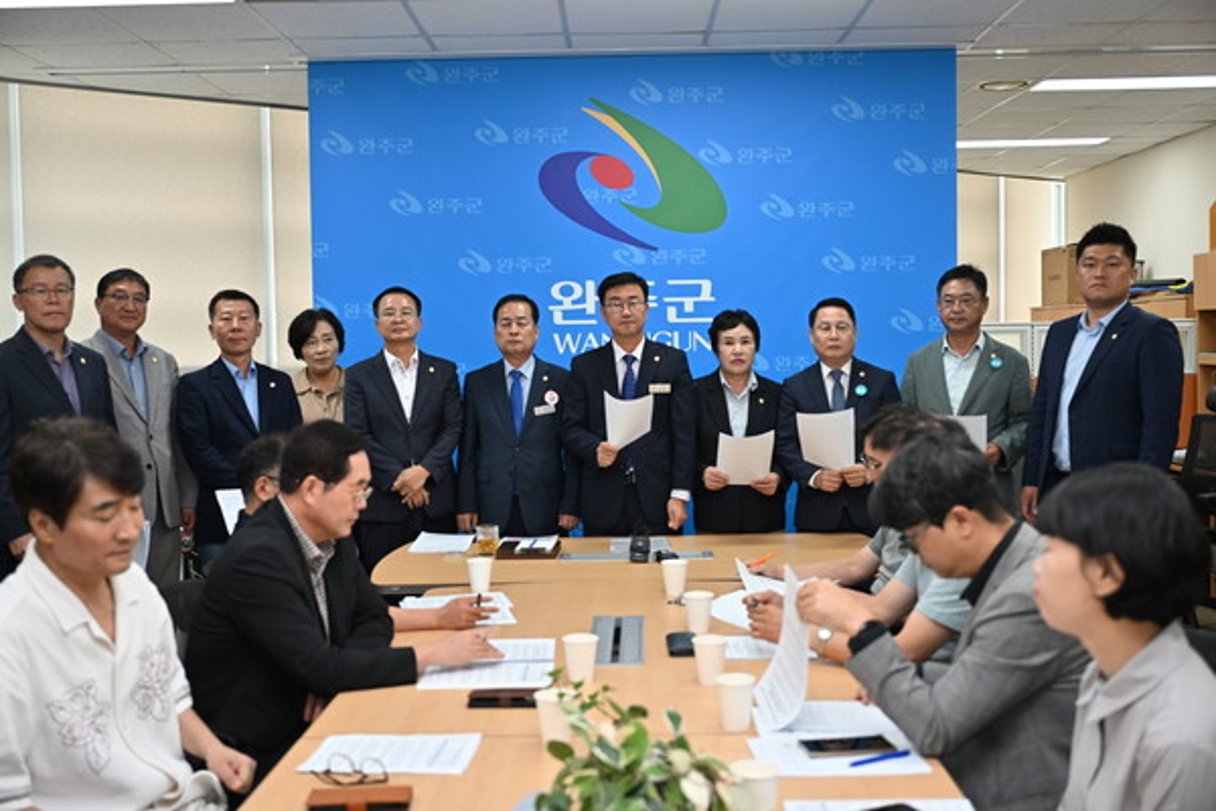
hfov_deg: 50.7
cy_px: 406
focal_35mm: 38
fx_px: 1283
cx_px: 608
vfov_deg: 35.1
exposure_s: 1/200
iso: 500
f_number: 3.2
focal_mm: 38
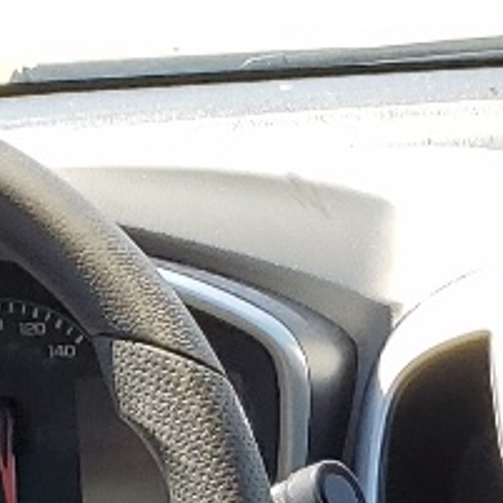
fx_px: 3008
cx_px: 643
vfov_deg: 8.2
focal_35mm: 183
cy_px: 1469
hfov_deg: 9.4
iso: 50
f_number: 1.5
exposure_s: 1/455
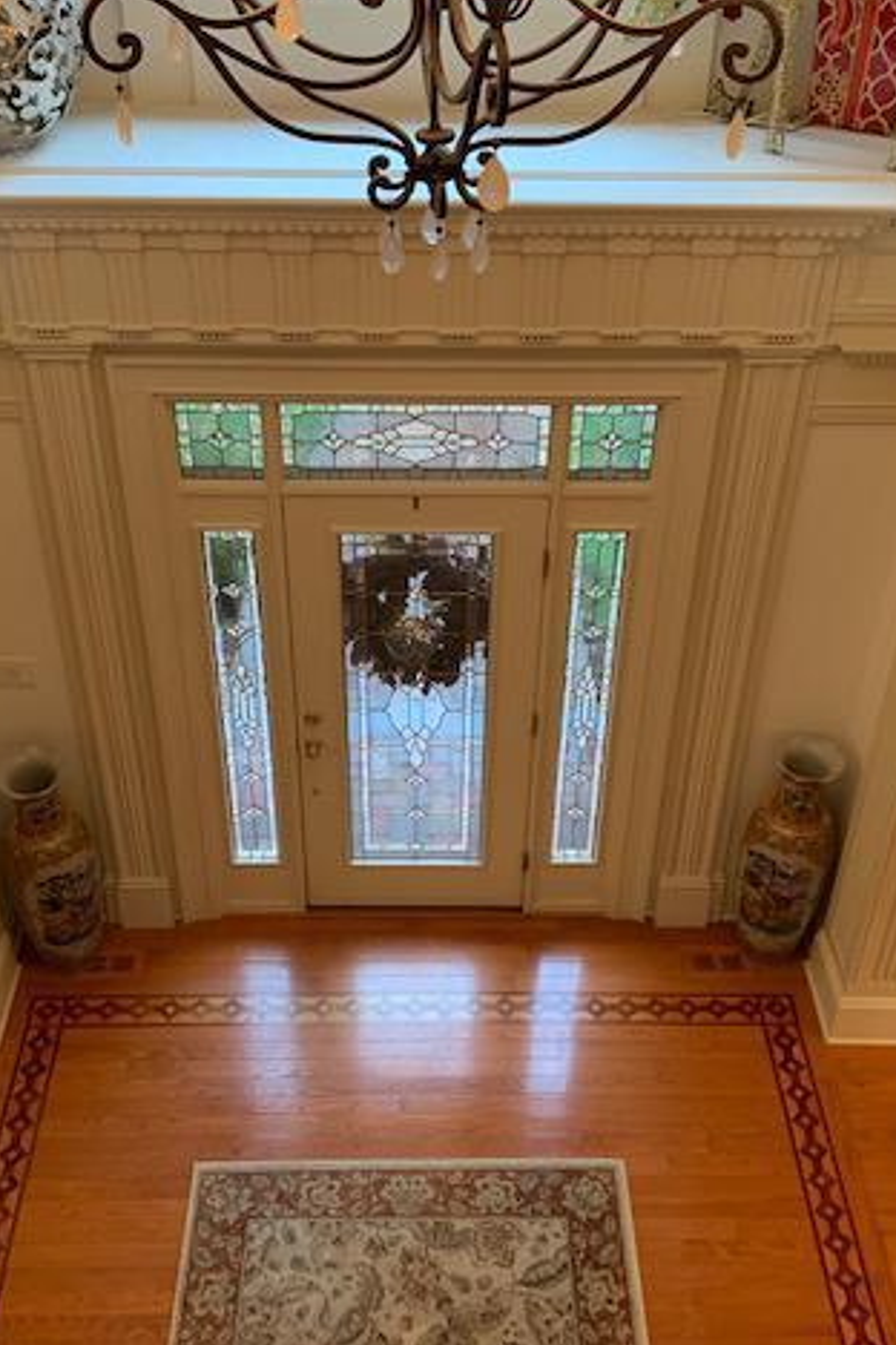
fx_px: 1381
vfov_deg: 51.9
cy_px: 670
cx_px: 428
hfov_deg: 35.9
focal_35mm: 37
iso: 160
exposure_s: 1/60
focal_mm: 4.25
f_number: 1.8
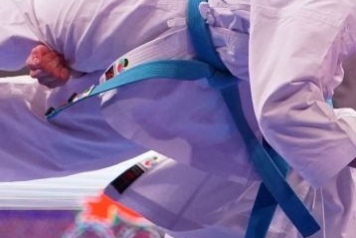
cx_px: 179
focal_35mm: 467
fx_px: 4620
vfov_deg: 2.9
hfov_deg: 4.4
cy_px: 210
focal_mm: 93
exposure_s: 1/1000
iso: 4000
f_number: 2.8
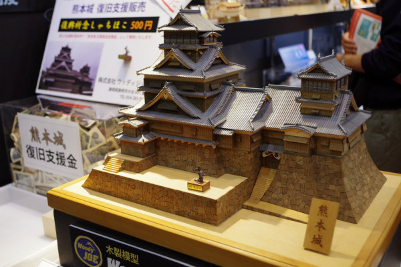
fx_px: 434
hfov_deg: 49.6
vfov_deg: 34.2
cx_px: 200
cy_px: 134
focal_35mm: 39
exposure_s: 1/100
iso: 1600
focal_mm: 26.25
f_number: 4
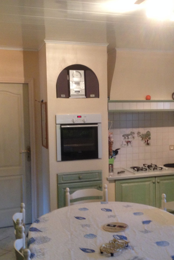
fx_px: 333
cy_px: 130
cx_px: 109
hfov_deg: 29.1
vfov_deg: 42.7
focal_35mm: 46
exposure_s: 1/20
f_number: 2.4
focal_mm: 4.12
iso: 200
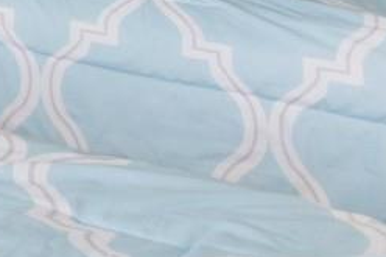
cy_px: -315
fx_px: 1050
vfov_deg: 11.9
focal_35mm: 98
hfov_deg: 11.1
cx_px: -803
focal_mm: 10
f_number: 4.5
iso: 100
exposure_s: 1/3
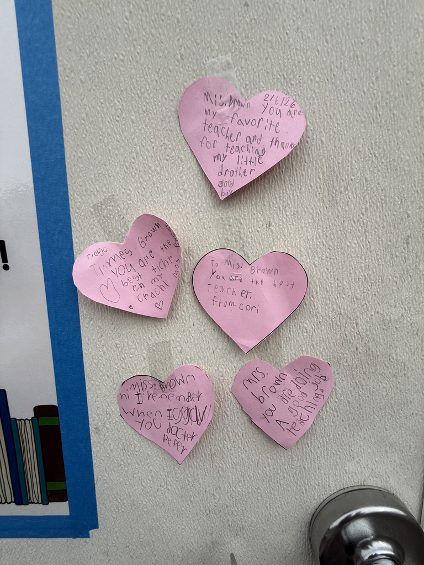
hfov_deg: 85.7
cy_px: 282
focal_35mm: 14
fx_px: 229
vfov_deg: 102.1
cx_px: 212
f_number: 2.2
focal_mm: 2.22
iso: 50
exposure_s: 1/1399
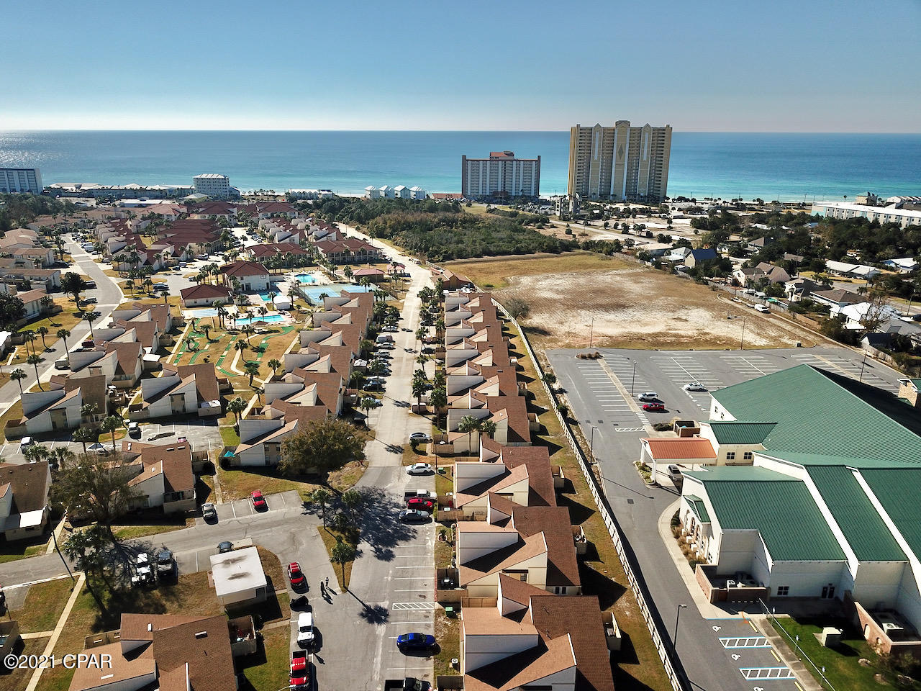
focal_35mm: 26
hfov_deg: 67.3
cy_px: 346
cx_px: 460
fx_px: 692
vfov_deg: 53.1
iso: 100
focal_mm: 4.73
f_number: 2.2
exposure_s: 1/2237
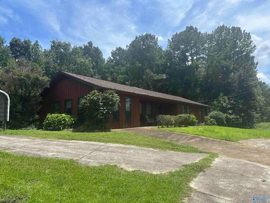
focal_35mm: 24
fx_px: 187
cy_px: 102
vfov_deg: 56.8
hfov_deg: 71.6
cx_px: 135
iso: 80
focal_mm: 6.86
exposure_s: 1/3597
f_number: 1.78
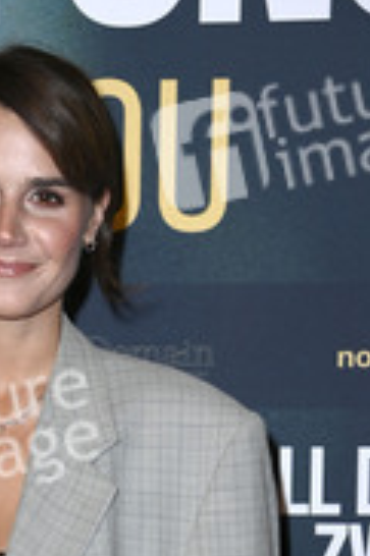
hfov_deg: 6.4
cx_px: 31
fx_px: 3321
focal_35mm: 215
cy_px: 596
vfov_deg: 9.5
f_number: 5.6
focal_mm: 98
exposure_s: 1/250
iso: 500
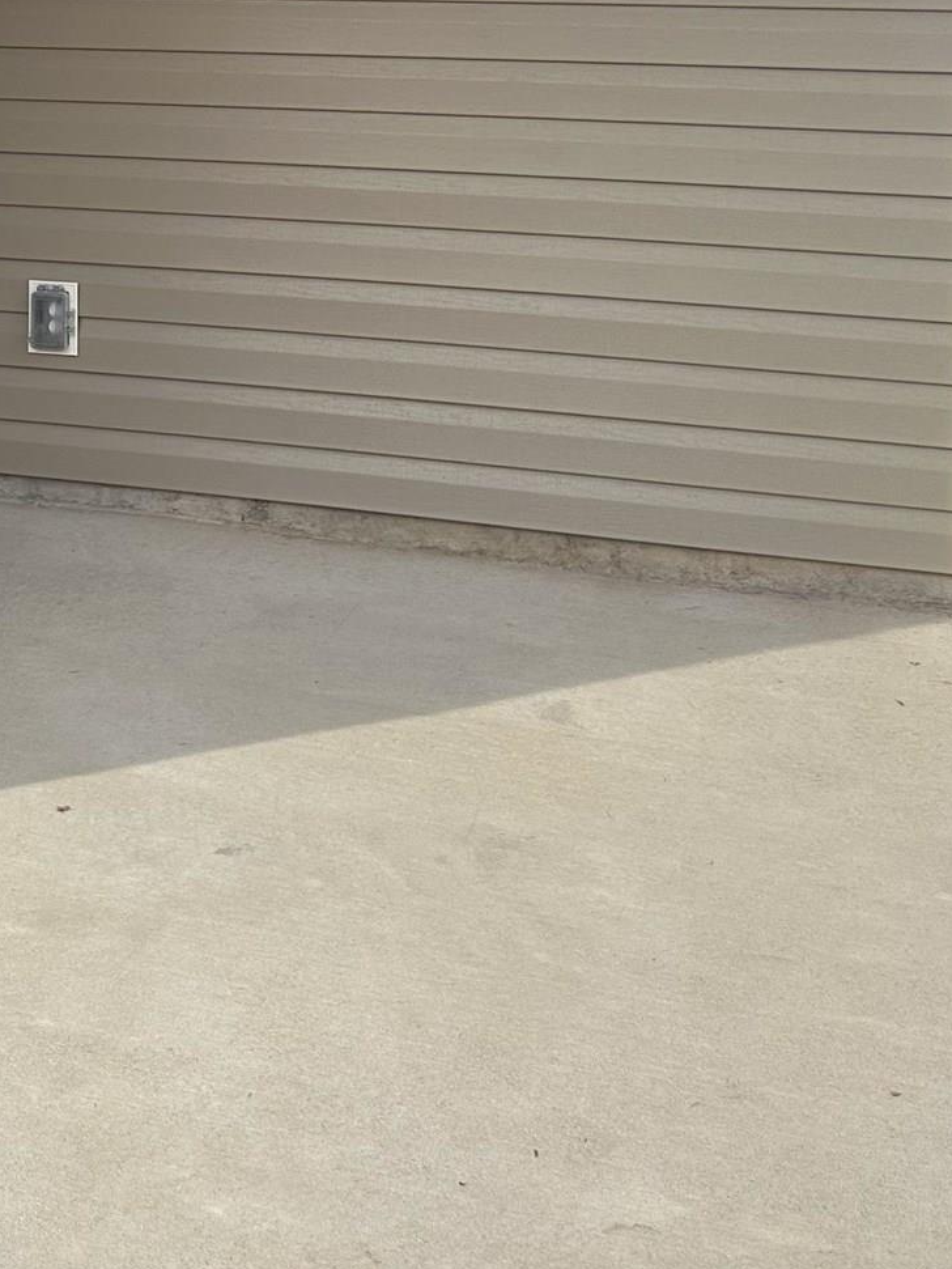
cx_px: 183
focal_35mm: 57
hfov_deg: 25.2
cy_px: -76
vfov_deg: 30.7
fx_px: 2089
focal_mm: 6.86
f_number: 1.78
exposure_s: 1/1562
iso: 80
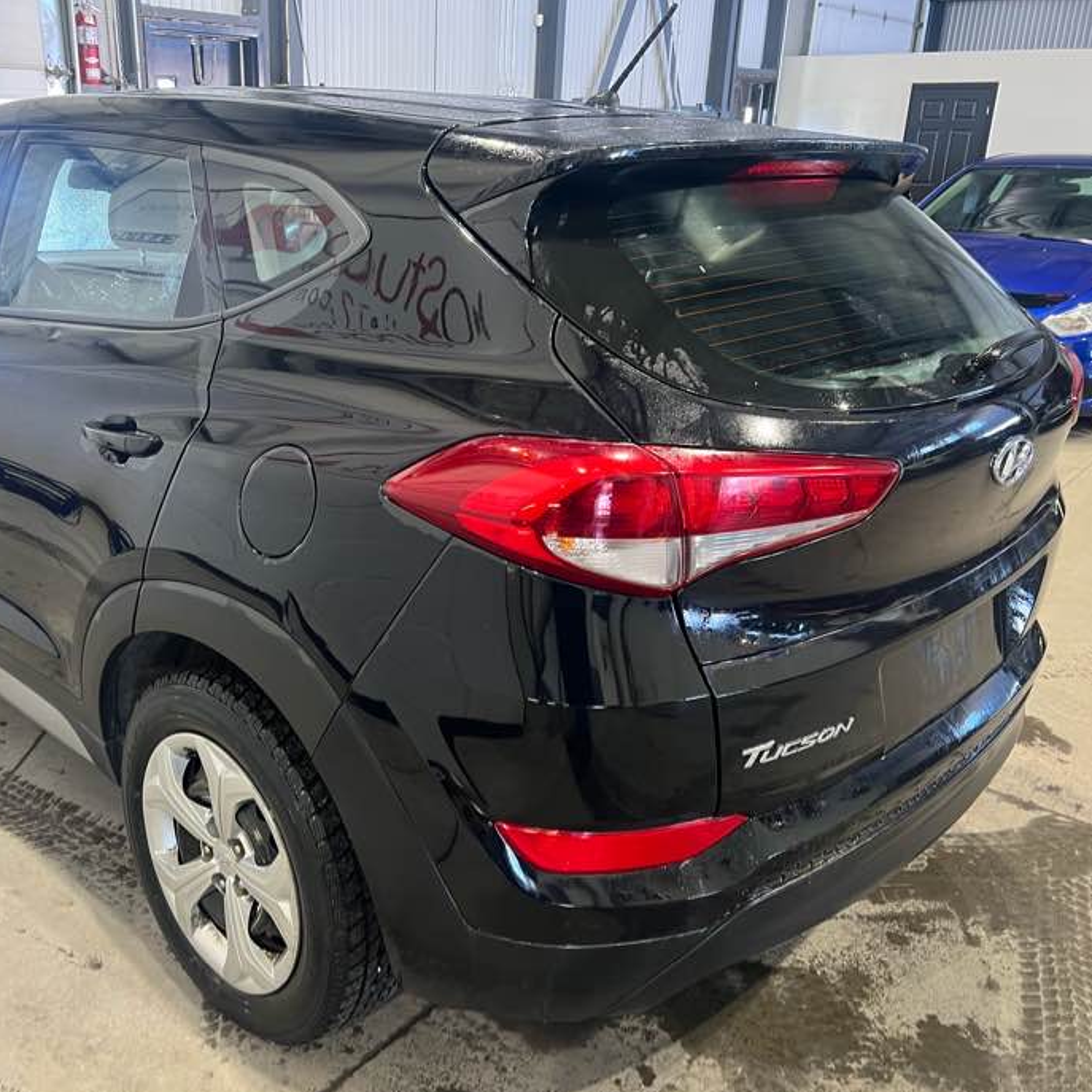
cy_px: 549
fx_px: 1106
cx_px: 415
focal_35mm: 31
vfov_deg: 52.5
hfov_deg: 52.0
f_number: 1.5
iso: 160
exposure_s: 1/60
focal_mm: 5.7
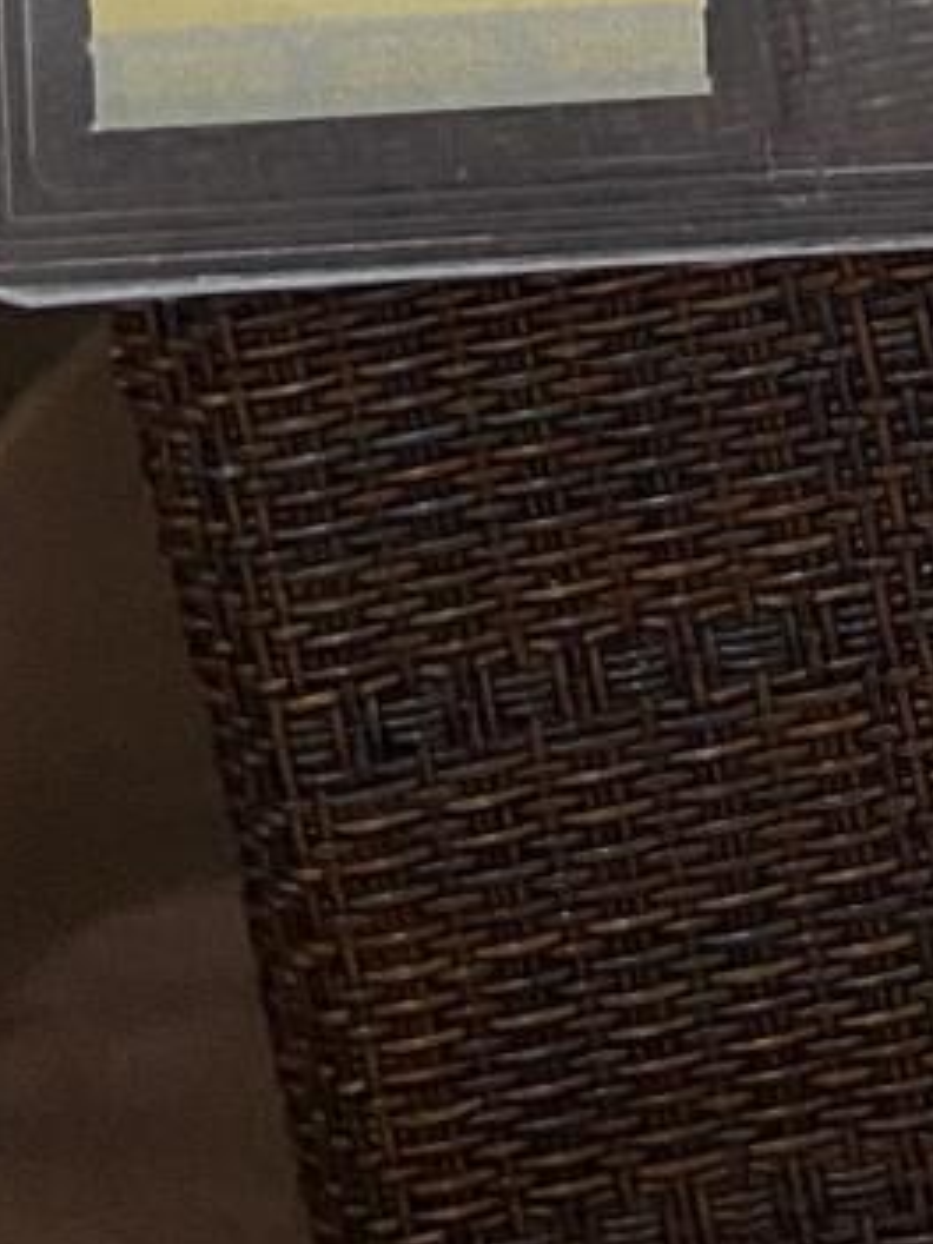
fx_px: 4780
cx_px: 2343
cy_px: -1612
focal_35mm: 133
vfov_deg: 12.2
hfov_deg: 9.7
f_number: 1.8
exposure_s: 1/50
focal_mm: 4.25
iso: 160
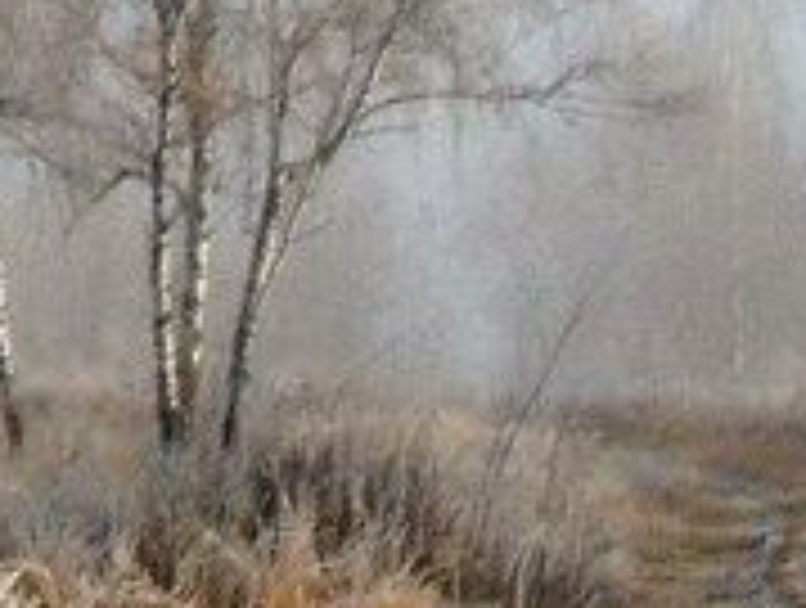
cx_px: -603
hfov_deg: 7.7
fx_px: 5833
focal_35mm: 250
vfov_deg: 5.9
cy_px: -417
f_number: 8.7
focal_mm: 7.6
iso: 80
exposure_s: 1/250
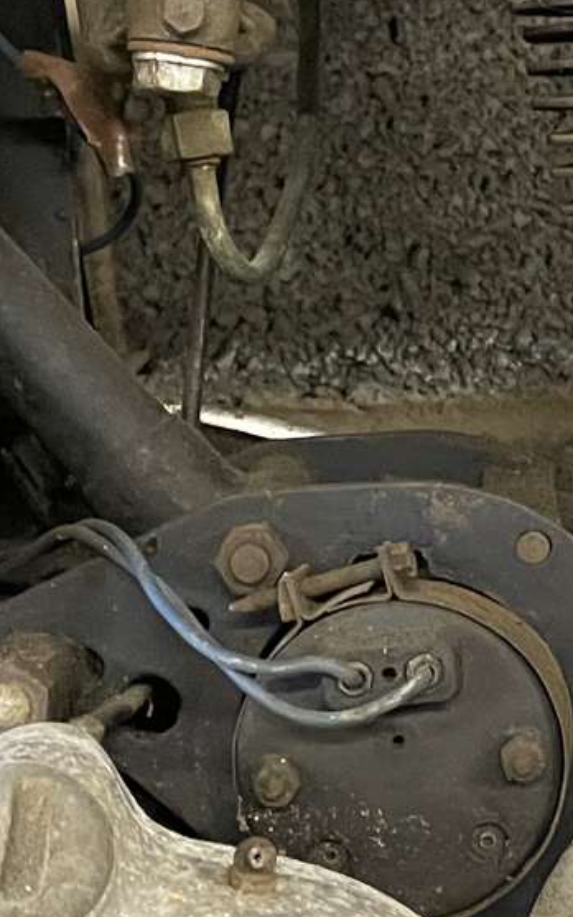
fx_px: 2474
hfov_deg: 13.0
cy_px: 461
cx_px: 565
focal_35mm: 99
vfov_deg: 21.0
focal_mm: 4.2
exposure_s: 1/25
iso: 640
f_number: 1.6
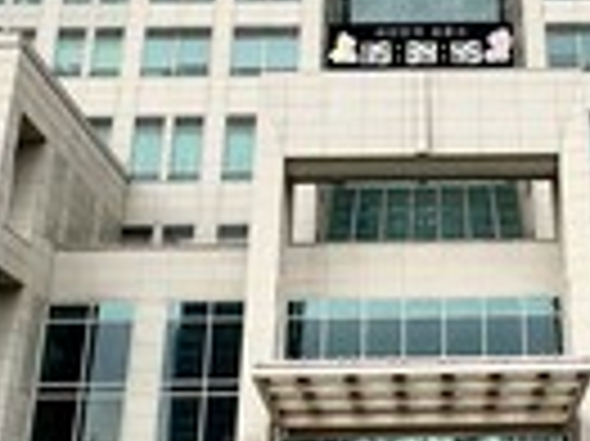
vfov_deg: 22.4
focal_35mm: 64
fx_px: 1090
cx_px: 441
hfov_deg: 29.8
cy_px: 45
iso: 40
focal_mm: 2.22
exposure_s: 1/1125
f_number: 2.2
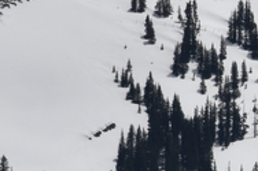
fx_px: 14628
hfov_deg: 1.0
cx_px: 340
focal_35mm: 2043
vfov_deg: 0.7
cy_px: 56
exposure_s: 1/640
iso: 100
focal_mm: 300
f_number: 13
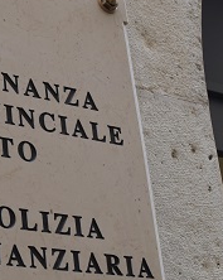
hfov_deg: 15.3
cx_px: 5
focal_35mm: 99
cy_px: 198
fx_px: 818
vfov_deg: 19.3
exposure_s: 1/125
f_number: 5.6
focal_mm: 26
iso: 800
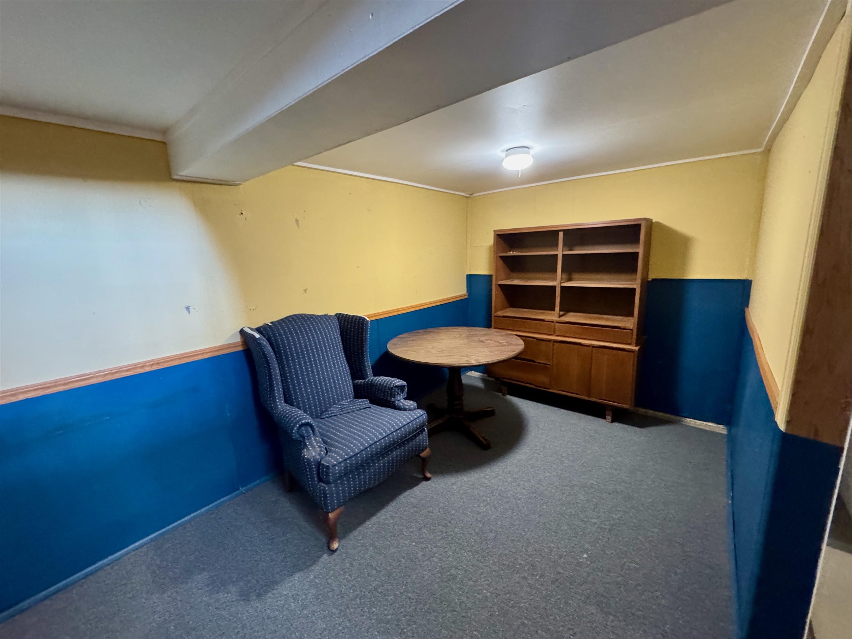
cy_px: 320
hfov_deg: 102.1
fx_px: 345
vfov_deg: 85.7
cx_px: 426
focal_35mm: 14
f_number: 2.2
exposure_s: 1/60
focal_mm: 2.22
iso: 1000
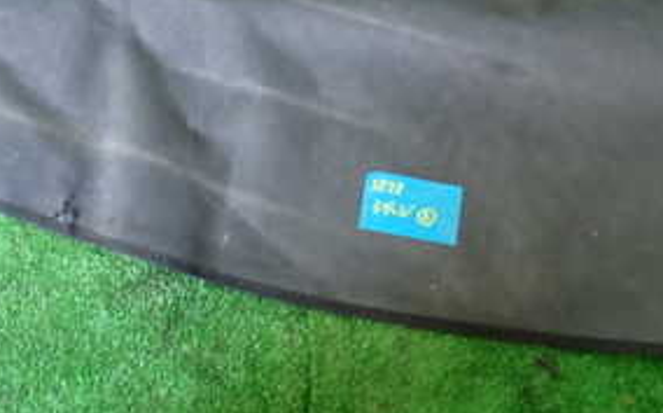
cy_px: 14
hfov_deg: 35.9
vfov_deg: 22.3
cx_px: 215
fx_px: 1011
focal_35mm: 56
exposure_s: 1/30
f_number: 2
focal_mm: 4.5
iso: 200
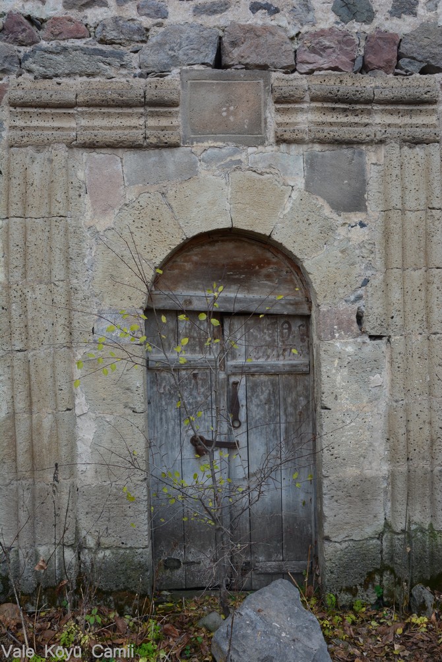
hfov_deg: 41.7
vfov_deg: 59.5
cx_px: 221
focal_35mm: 32
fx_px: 580
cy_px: 331
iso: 280
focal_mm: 21
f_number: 10
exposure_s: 1/60
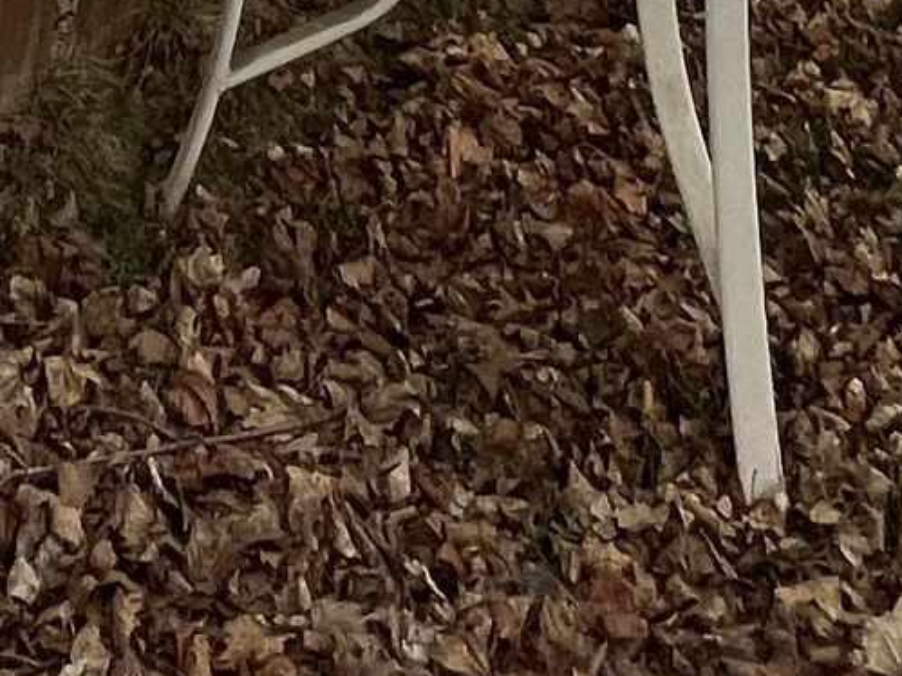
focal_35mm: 80
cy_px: -1329
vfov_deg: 11.4
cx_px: 29
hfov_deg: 23.5
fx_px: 2084
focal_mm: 1.57
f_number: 1.8
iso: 32
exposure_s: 1/248
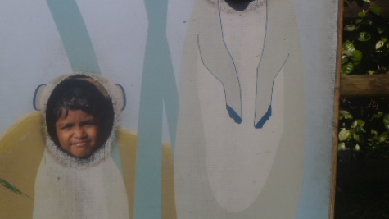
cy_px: 26
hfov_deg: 30.5
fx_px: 712
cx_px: 166
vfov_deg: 17.2
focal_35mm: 69
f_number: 9.6
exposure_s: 1/500
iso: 100
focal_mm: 8.33
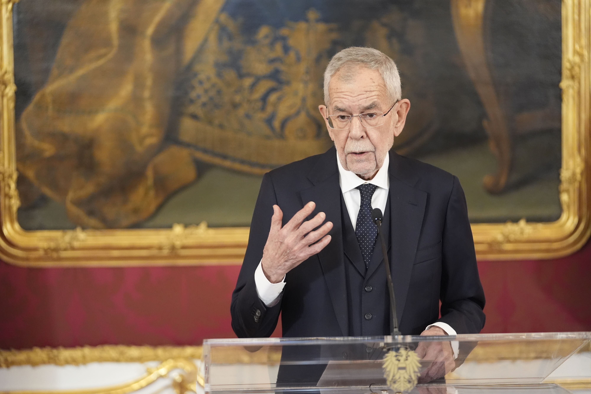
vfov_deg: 11.6
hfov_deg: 17.3
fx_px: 1937
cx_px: 296
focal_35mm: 118
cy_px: 197
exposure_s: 1/320
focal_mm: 118
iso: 4000
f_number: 2.8
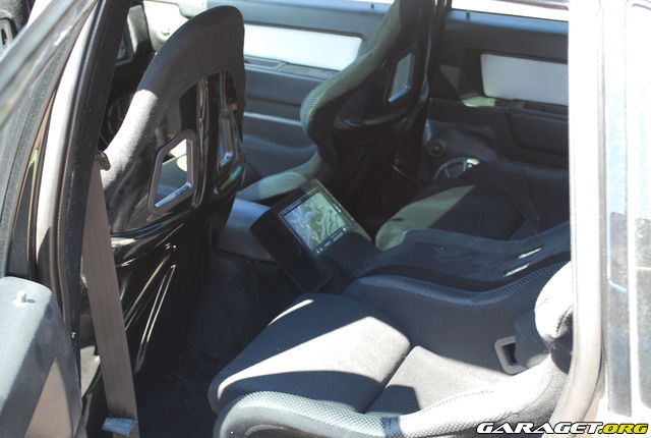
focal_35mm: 54
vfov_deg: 25.2
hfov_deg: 36.8
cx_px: 326
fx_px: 979
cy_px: 219
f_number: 5.3
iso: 280
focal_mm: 36
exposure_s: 1/30
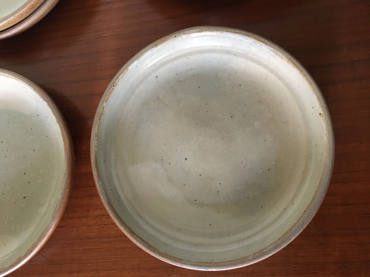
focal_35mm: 29
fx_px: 310
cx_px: 185
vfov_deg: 48.2
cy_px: 138
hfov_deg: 61.7
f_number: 2.2
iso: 200
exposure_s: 1/17
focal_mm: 4.15
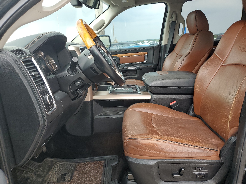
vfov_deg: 53.1
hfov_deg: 67.3
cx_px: 123
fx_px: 185
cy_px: 92
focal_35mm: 26
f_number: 1.5
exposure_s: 1/244
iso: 50
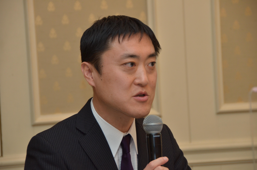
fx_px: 1122
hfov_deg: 13.1
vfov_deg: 8.7
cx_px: 128
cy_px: 85
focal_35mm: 158
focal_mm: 105
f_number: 5.3
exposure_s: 1/60
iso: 800
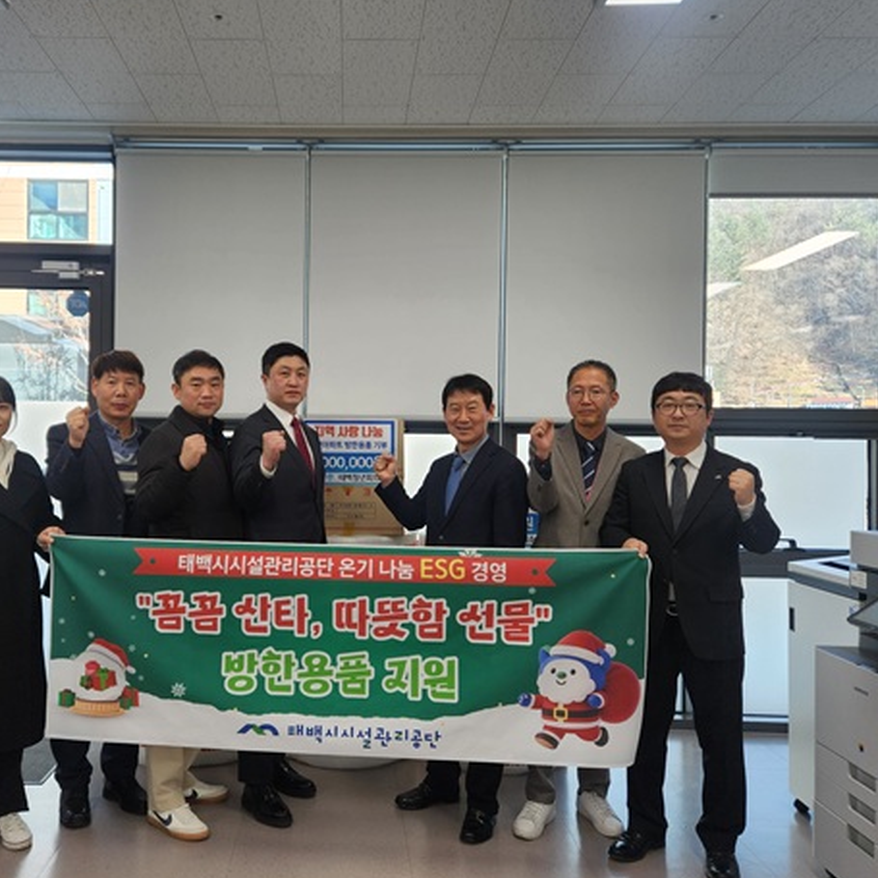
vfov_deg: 55.6
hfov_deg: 55.0
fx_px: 832
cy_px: 447
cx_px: 334
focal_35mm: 29
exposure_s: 1/120
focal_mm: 5.4
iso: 50
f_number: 1.8
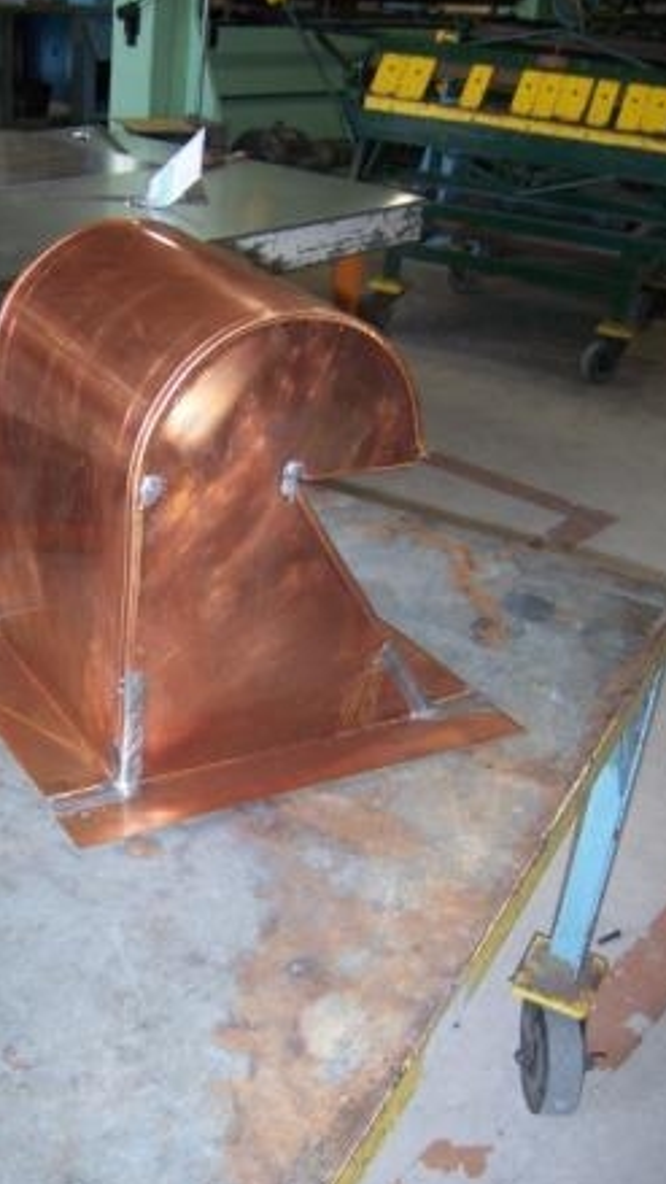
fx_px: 1256
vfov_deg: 50.5
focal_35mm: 40
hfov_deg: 29.7
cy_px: 596
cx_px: 275
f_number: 2.8
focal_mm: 6.2
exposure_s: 1/60
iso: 125
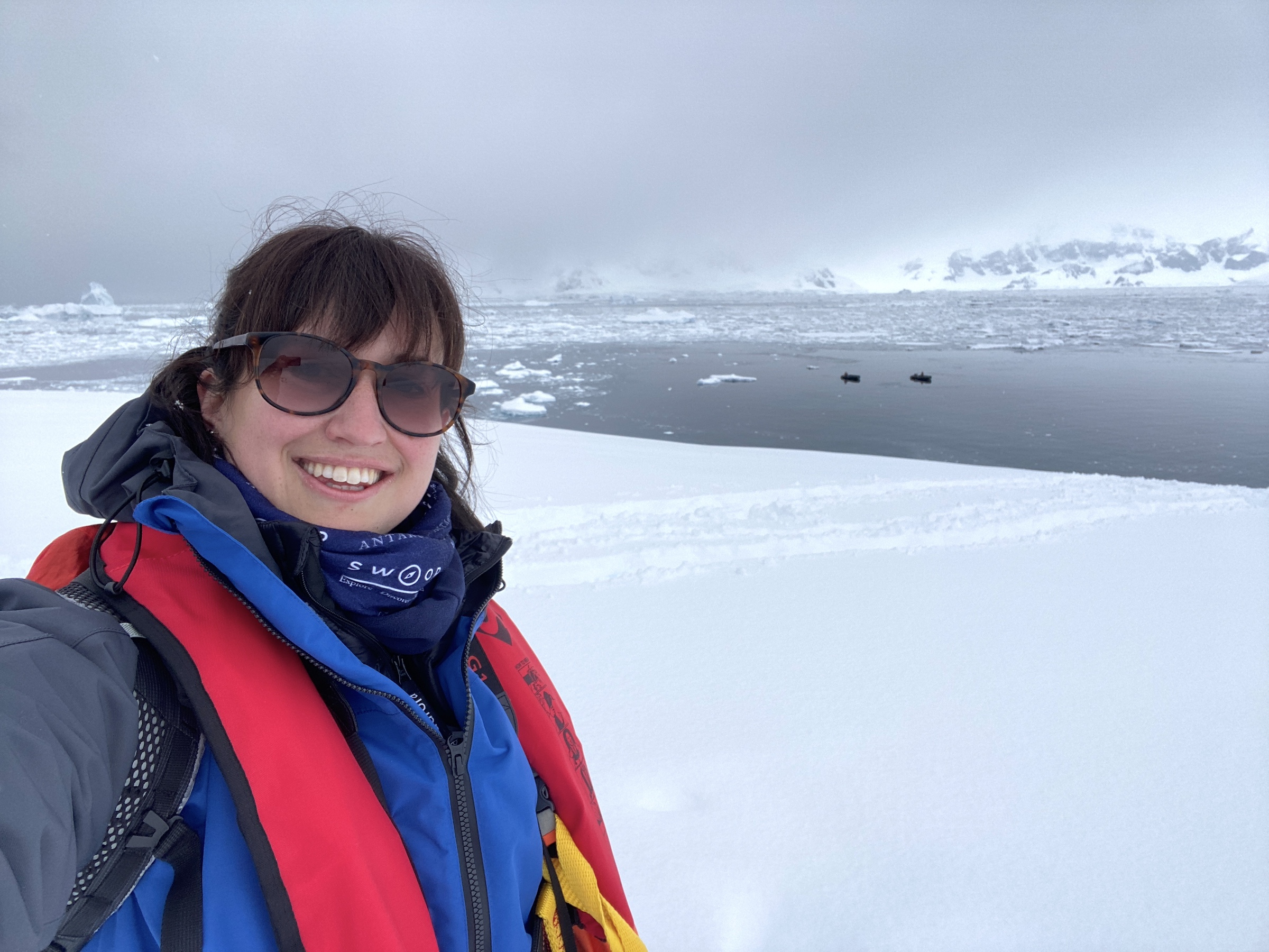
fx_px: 843
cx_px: 634
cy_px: 476
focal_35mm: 23
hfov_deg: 73.9
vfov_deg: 58.9
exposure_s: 1/981
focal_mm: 2.71
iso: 25
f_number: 2.2
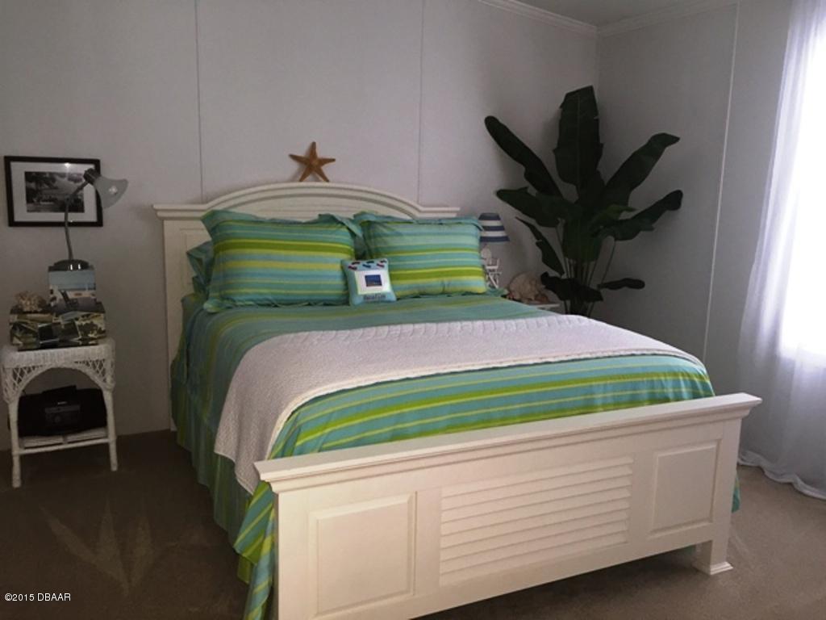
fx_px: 692
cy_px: 310
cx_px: 413
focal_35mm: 29
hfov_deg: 61.7
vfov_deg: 48.2
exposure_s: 1/16
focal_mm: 4.15
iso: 160
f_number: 2.2
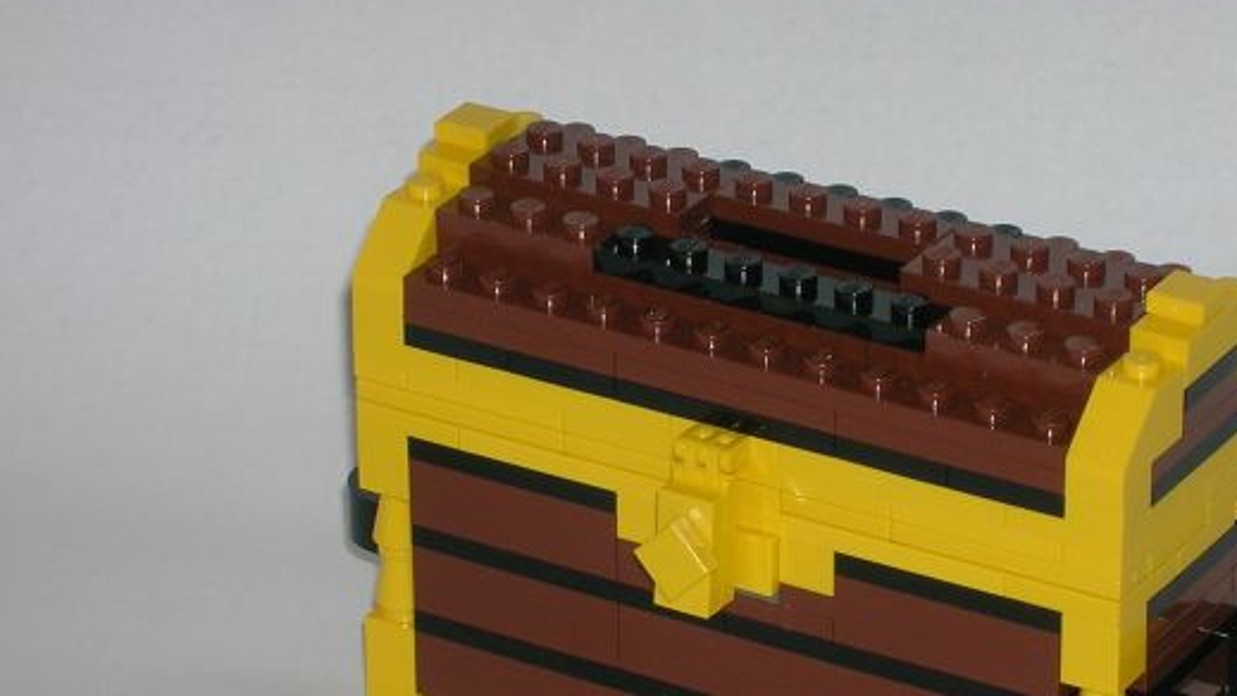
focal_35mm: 171
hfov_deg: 12.6
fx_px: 5609
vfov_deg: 7.1
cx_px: 796
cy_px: 532
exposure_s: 1/60.1
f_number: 4.9
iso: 50
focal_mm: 17.1
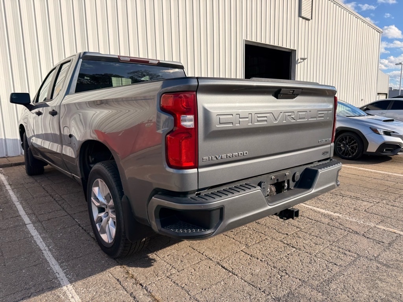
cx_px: 202
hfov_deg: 71.6
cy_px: 151
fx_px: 279
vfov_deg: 56.8
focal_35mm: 24
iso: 80
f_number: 1.78
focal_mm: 6.76
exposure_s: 1/3021
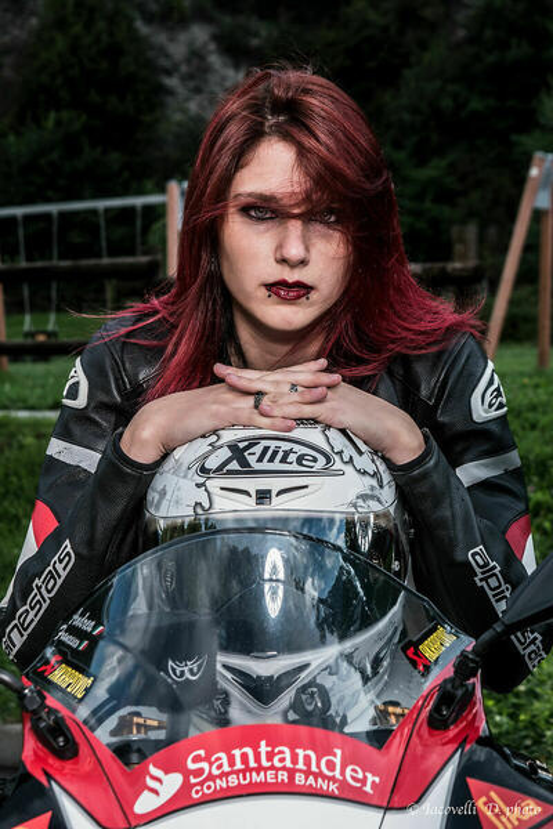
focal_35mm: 82
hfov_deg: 16.6
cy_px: 414
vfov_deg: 24.6
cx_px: 276
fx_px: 1901
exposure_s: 1/200
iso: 100
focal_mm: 55
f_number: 9
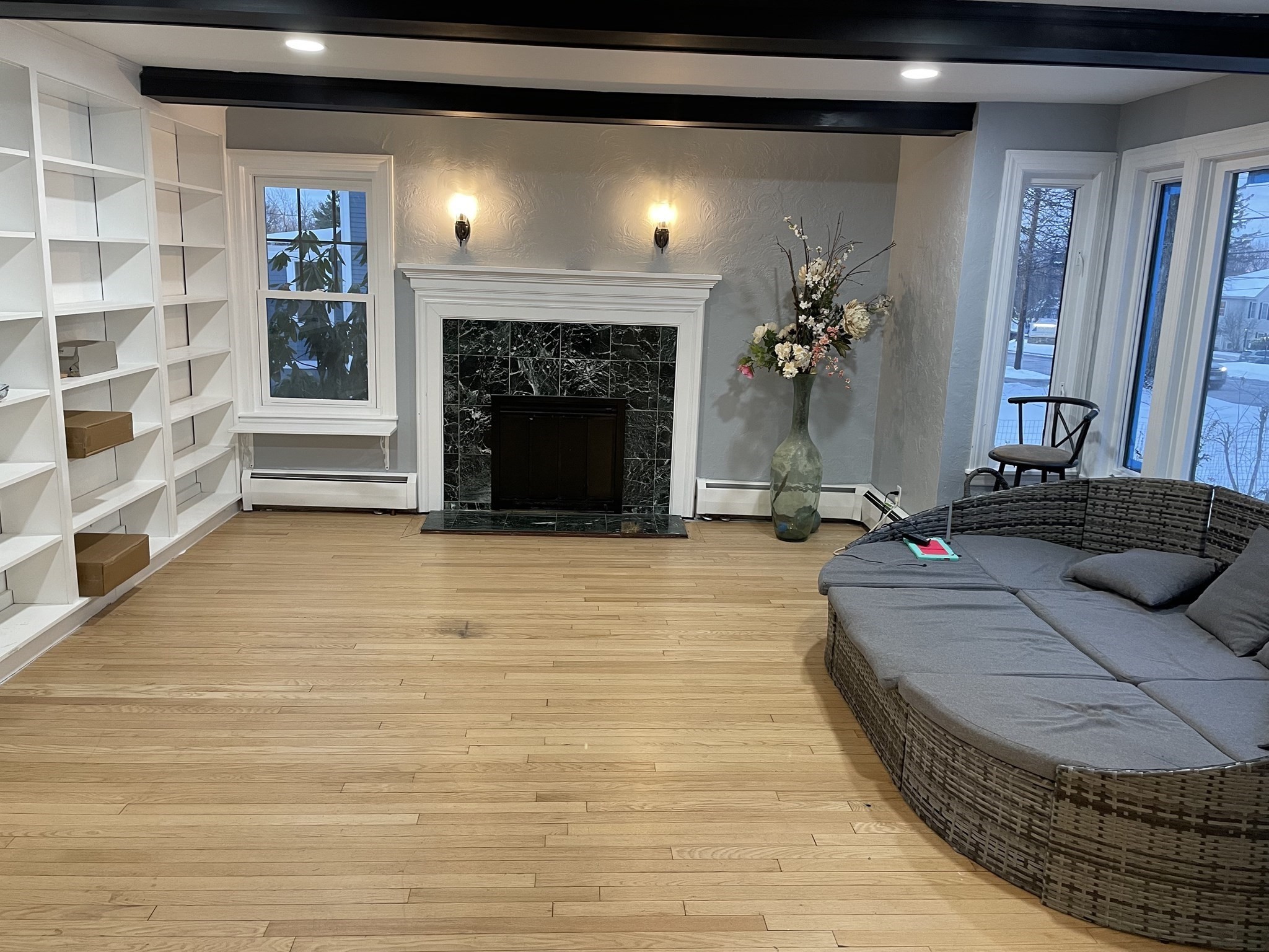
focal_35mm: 26
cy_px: 476
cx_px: 634
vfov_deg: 53.1
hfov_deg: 67.3
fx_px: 953
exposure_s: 1/60
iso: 160
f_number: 1.6
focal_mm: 4.2
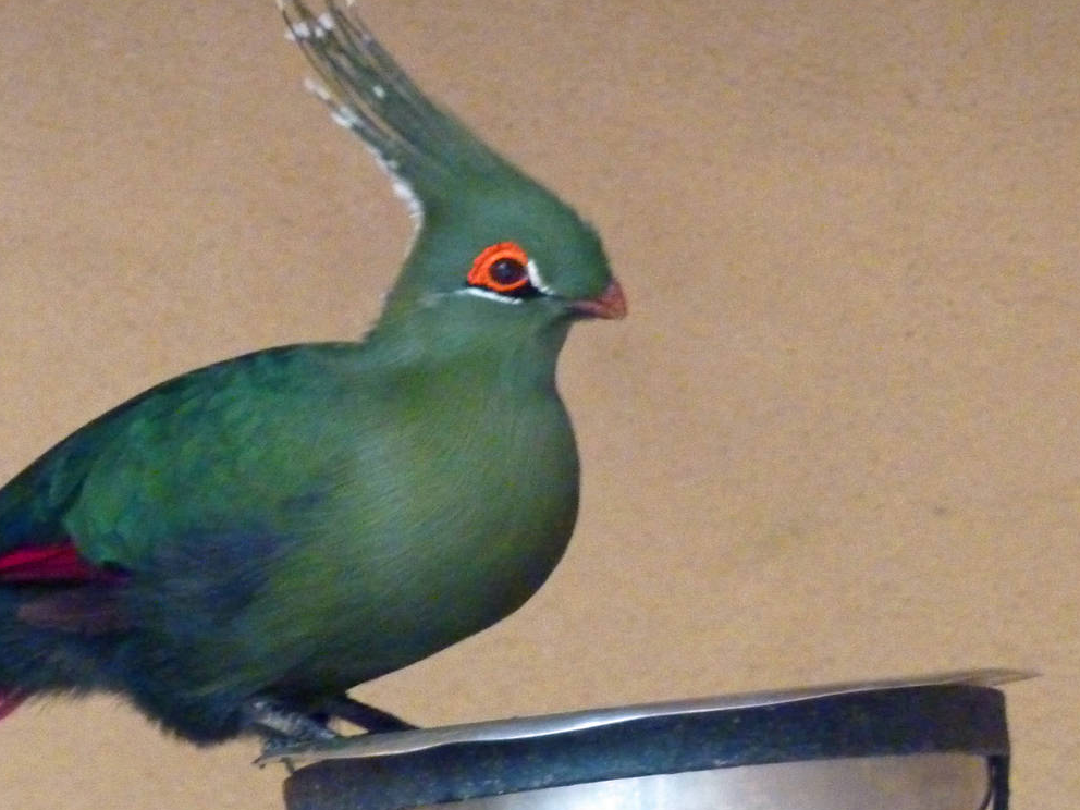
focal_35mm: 484
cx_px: 389
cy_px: 459
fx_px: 15101
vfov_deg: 3.1
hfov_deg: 4.1
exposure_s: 1/30
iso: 1000
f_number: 4.9
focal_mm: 49.2
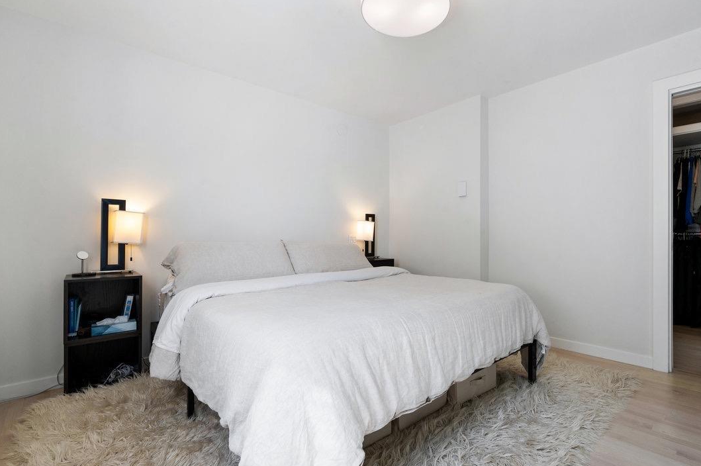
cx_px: 384
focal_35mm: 17
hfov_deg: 93.1
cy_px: 250
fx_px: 331
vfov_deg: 70.2
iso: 400
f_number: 9
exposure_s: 1/30
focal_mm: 15
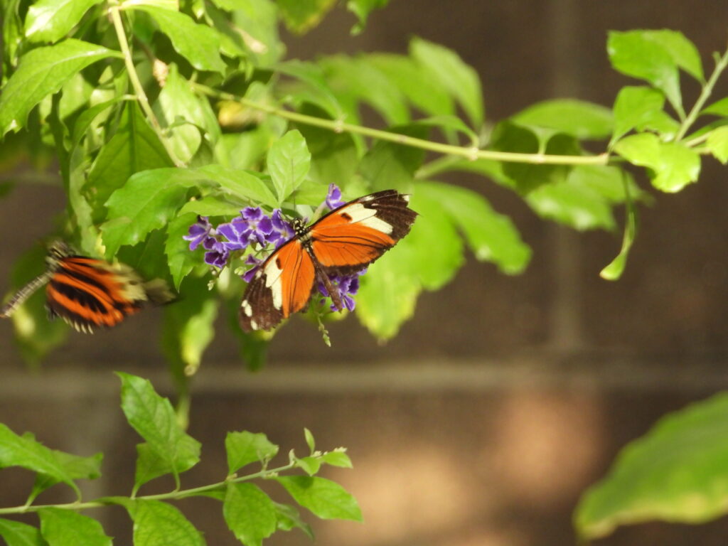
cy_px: 273
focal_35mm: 1000
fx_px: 21031
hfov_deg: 2.0
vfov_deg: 1.5
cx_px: 364
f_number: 5.6
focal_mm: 180
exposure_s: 1/125
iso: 450
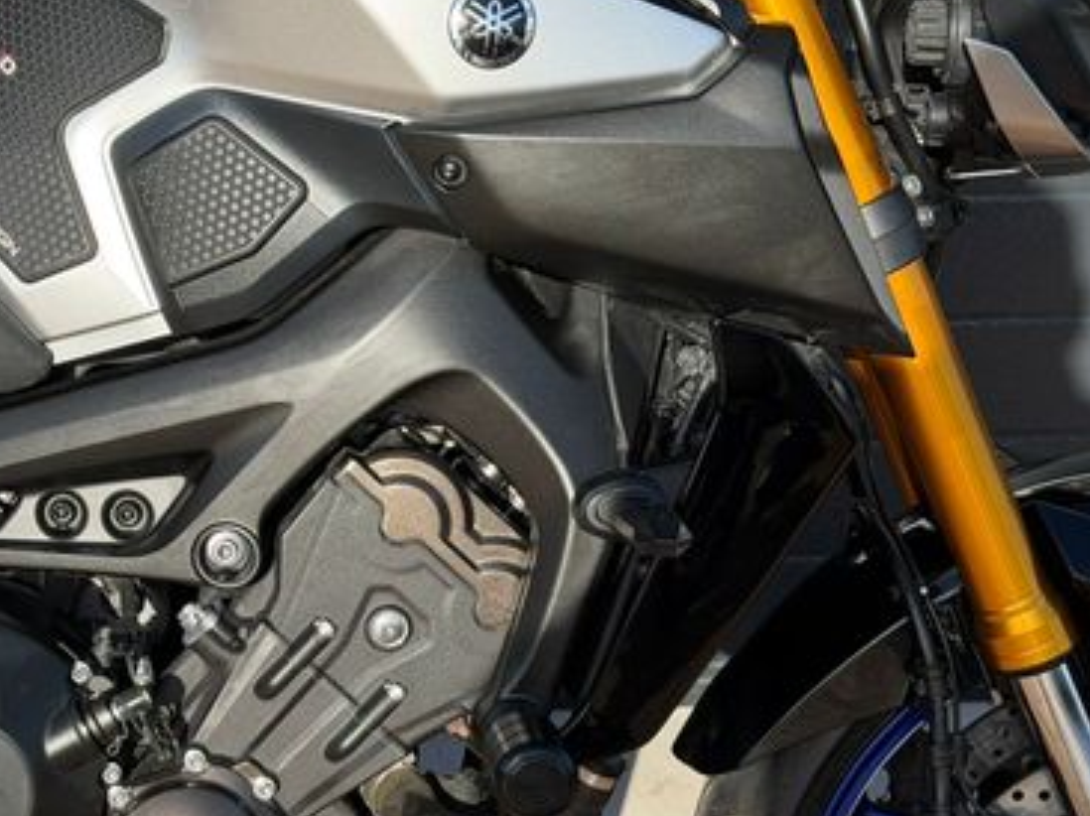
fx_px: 2643
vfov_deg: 17.5
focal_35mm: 84
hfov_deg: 23.0
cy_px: 584
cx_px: 211
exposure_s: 1/1715
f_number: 1.78
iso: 64
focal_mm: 6.76
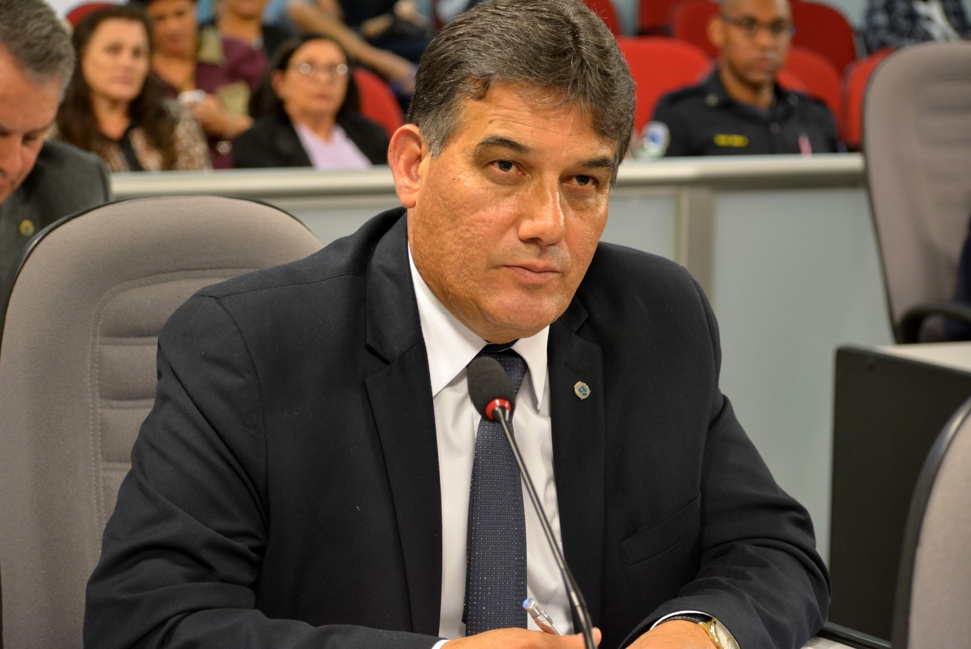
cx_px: 486
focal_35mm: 105
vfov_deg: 13.1
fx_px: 2834
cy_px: 324
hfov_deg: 19.4
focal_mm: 70
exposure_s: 1/50
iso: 800
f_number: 4.5
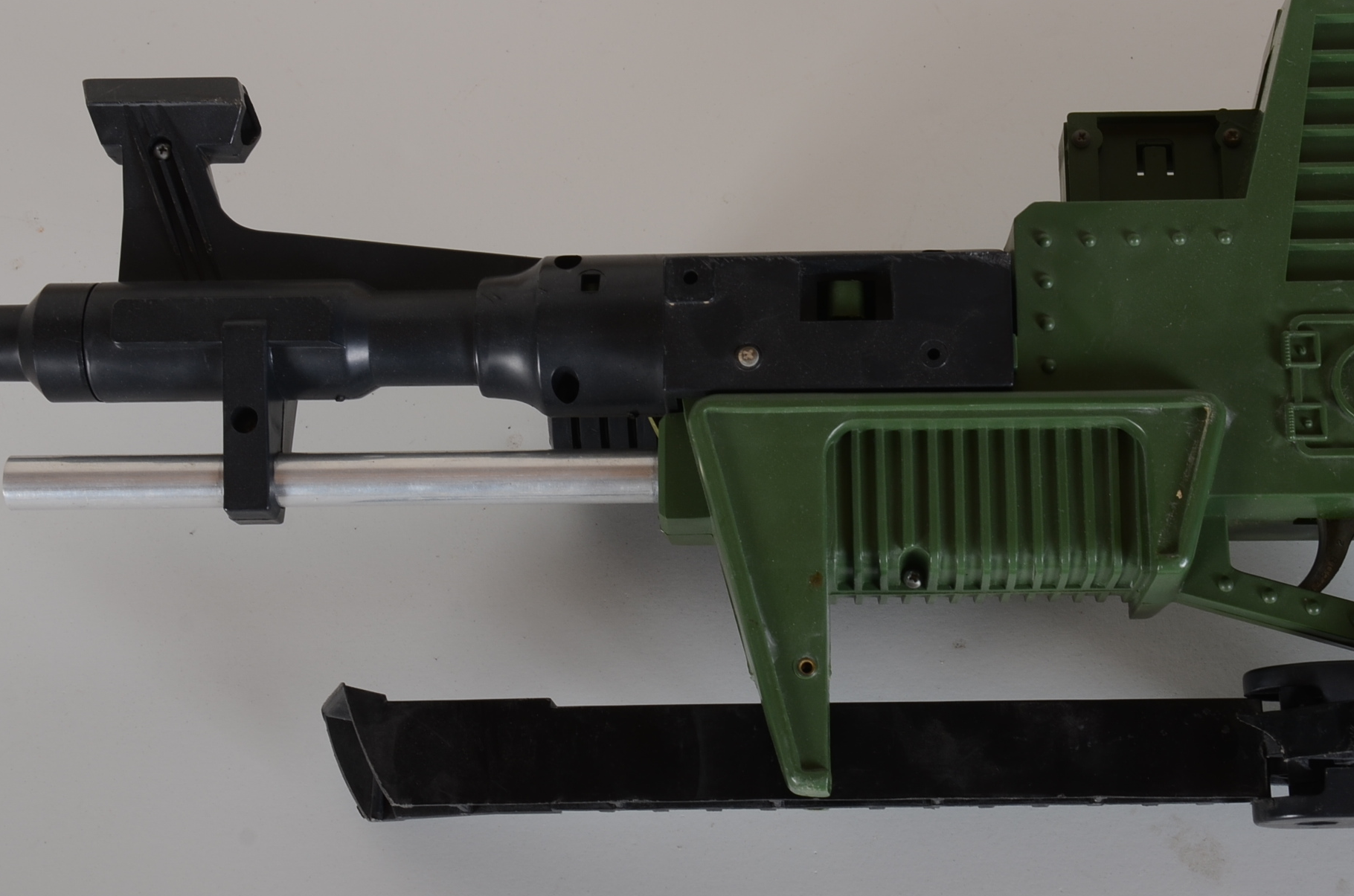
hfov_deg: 31.0
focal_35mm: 65
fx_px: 2439
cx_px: 760
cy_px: 437
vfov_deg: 20.8
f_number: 11
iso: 160
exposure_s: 1/160
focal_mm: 32
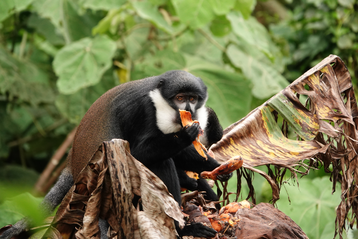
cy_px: 120
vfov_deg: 2.6
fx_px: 5230
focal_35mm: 526
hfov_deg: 3.9
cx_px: 179
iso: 800
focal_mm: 192.73
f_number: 4
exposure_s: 1/250
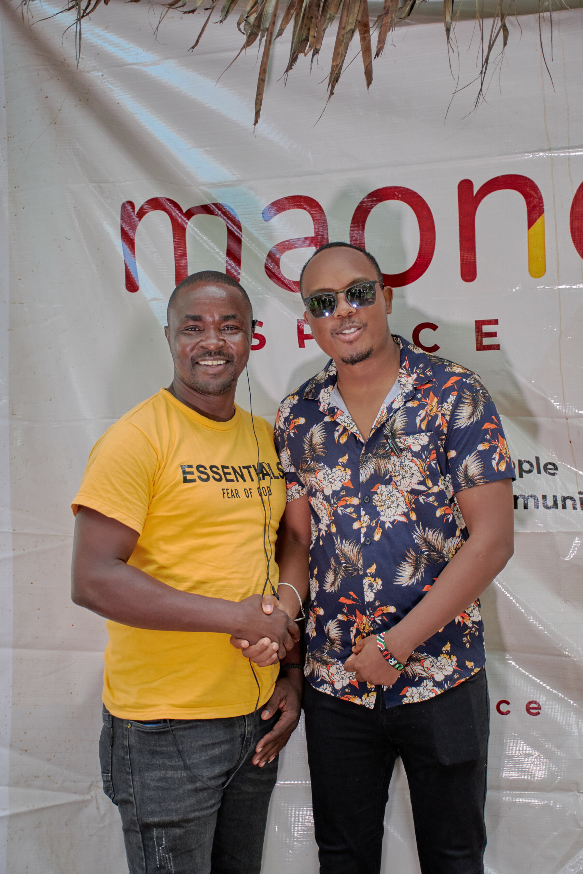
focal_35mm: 52
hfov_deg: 26.0
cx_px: 292
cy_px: 437
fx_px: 1263
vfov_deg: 38.2
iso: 800
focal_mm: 35
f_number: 4.2
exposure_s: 1/160
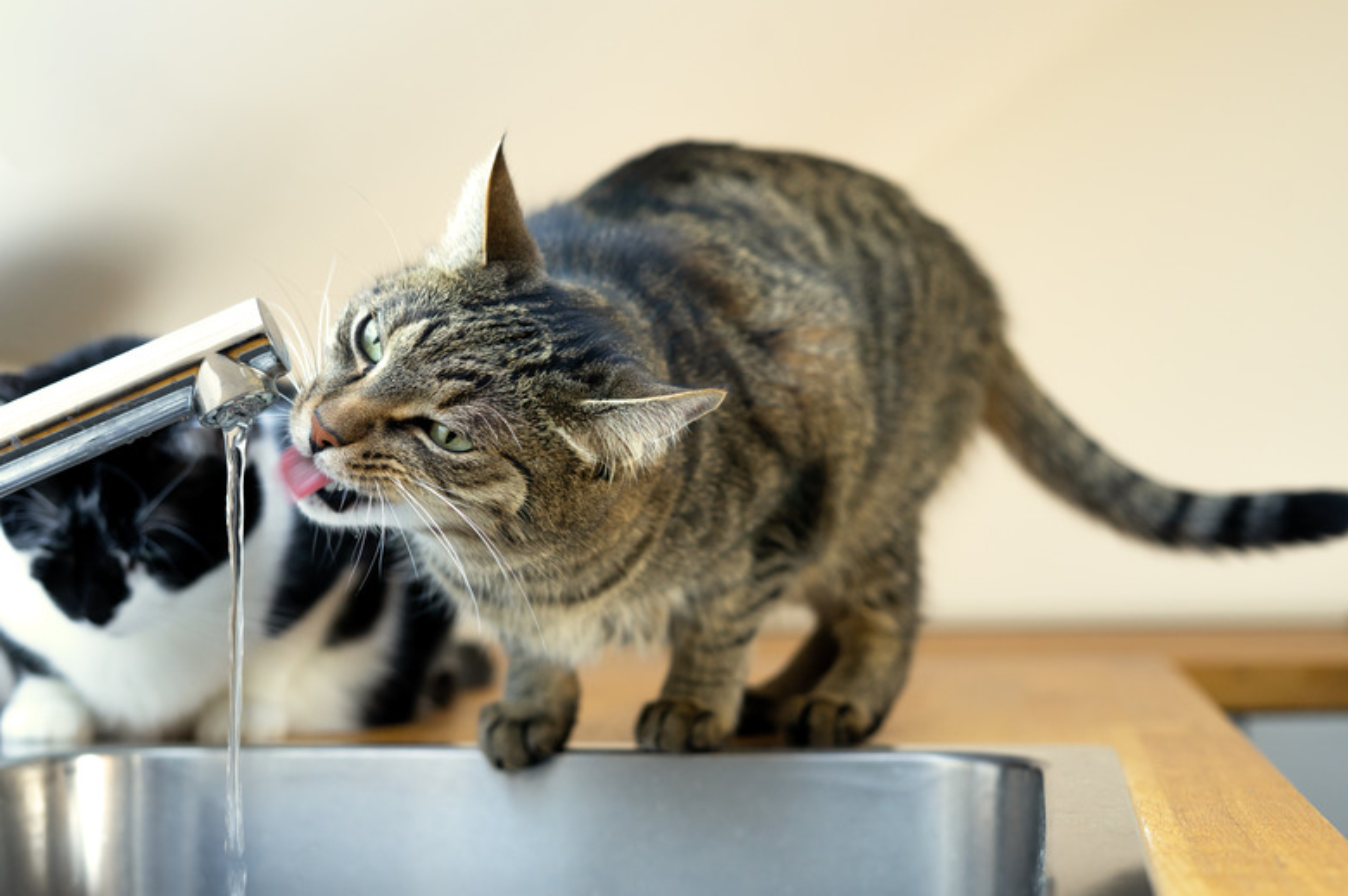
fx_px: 1871
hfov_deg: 39.6
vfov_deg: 27.0
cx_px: 674
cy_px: 448
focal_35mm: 50
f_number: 4
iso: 500
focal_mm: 50
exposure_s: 1/80
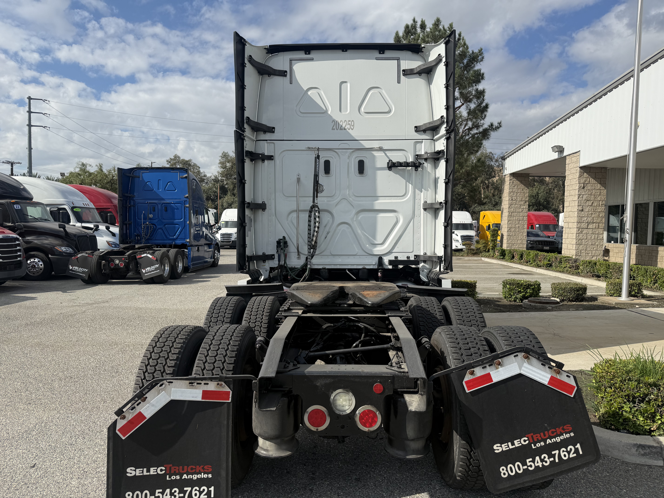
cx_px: 332
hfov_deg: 71.6
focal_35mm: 24
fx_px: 460
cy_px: 249
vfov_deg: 56.8
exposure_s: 1/5714
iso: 80
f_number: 1.78
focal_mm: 6.76
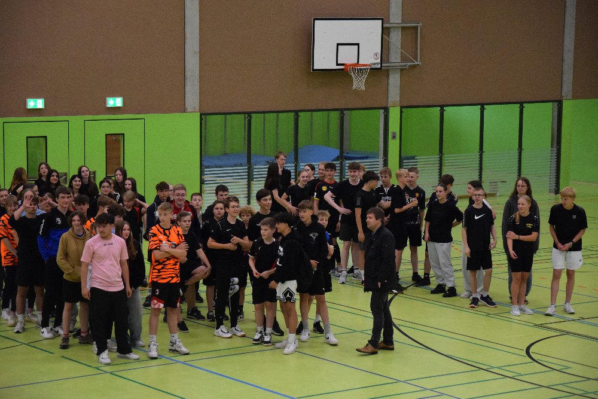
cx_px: 299
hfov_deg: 19.5
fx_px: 1744
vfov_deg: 13.0
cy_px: 200
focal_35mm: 105
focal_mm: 70
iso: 3200
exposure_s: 1/400
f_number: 4
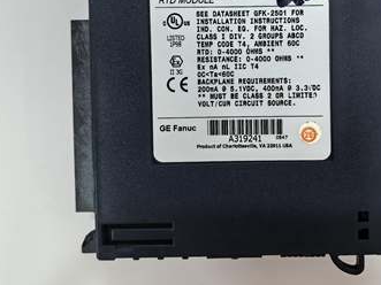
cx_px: 227
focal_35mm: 49
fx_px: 539
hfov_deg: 38.8
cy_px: 87
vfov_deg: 29.4
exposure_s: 1/100
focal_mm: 5.75
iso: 200
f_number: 2
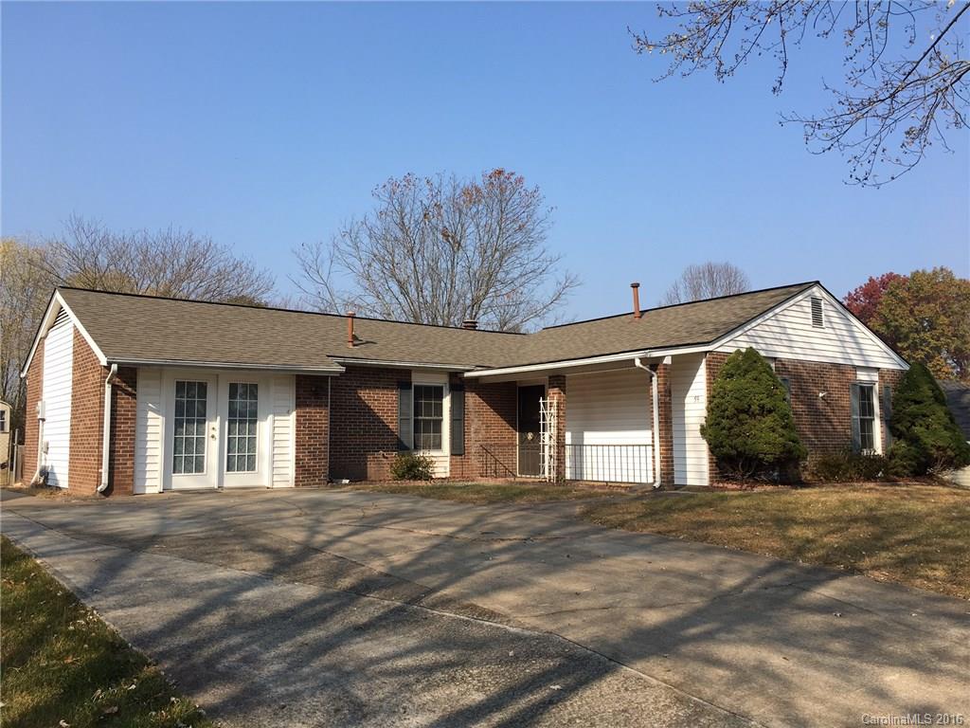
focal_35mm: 29
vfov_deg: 48.2
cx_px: 485
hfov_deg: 61.7
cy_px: 364
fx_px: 813
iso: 25
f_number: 2.2
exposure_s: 1/1068
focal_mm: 4.15
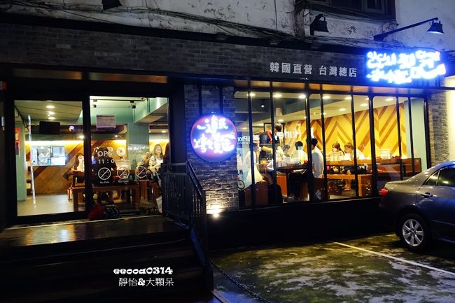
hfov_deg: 60.3
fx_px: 392
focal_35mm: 31
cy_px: 152
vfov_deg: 42.3
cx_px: 228
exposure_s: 1/25
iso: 800
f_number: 2.5
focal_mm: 11.33
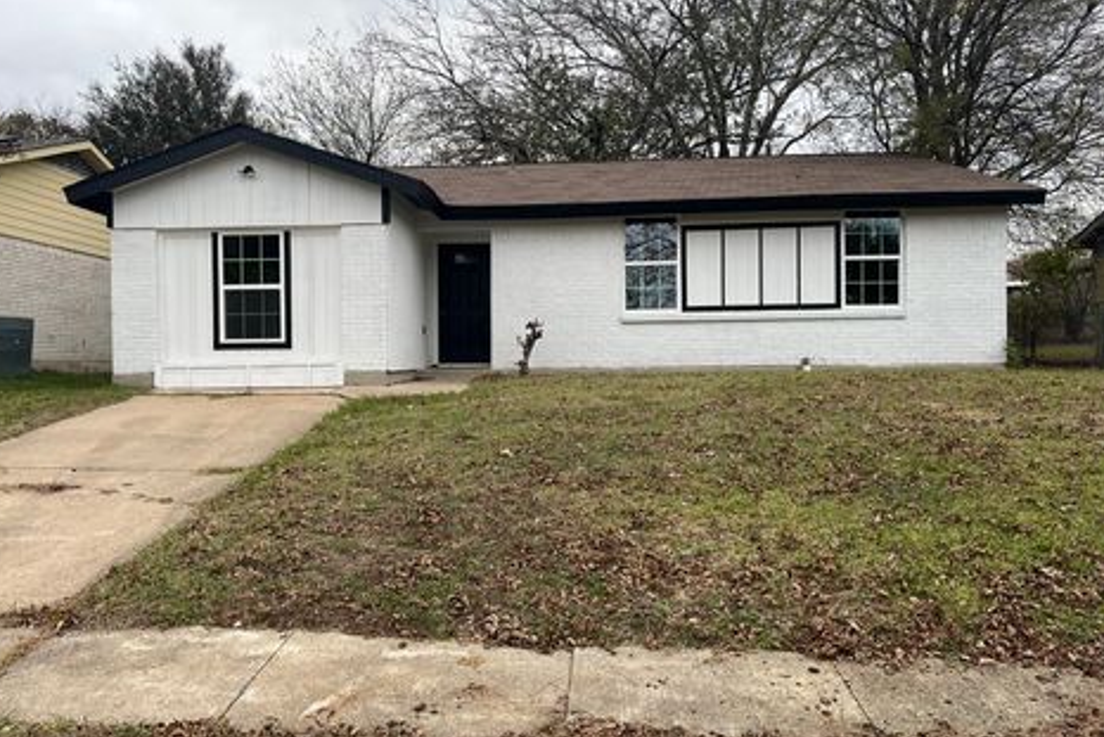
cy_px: 361
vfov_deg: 45.0
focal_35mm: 29
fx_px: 890
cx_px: 516
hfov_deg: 63.6
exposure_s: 1/449
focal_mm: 5.1
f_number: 1.6
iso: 50
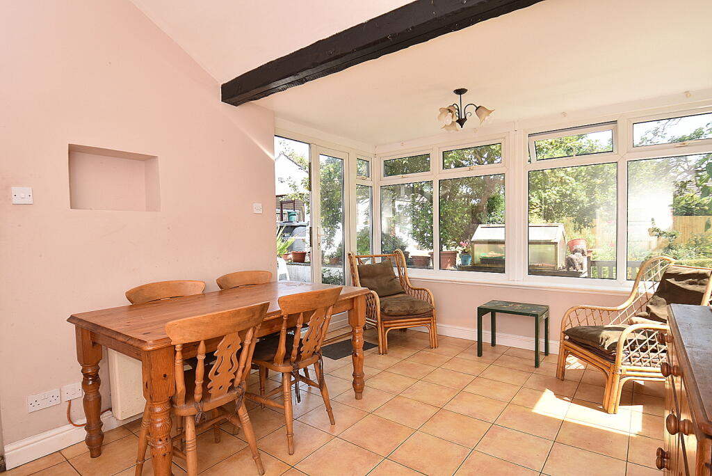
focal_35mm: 18
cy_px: 238
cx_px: 356
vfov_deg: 67.5
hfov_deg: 90.0
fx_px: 356
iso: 180
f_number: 5
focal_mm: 12
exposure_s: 1/200
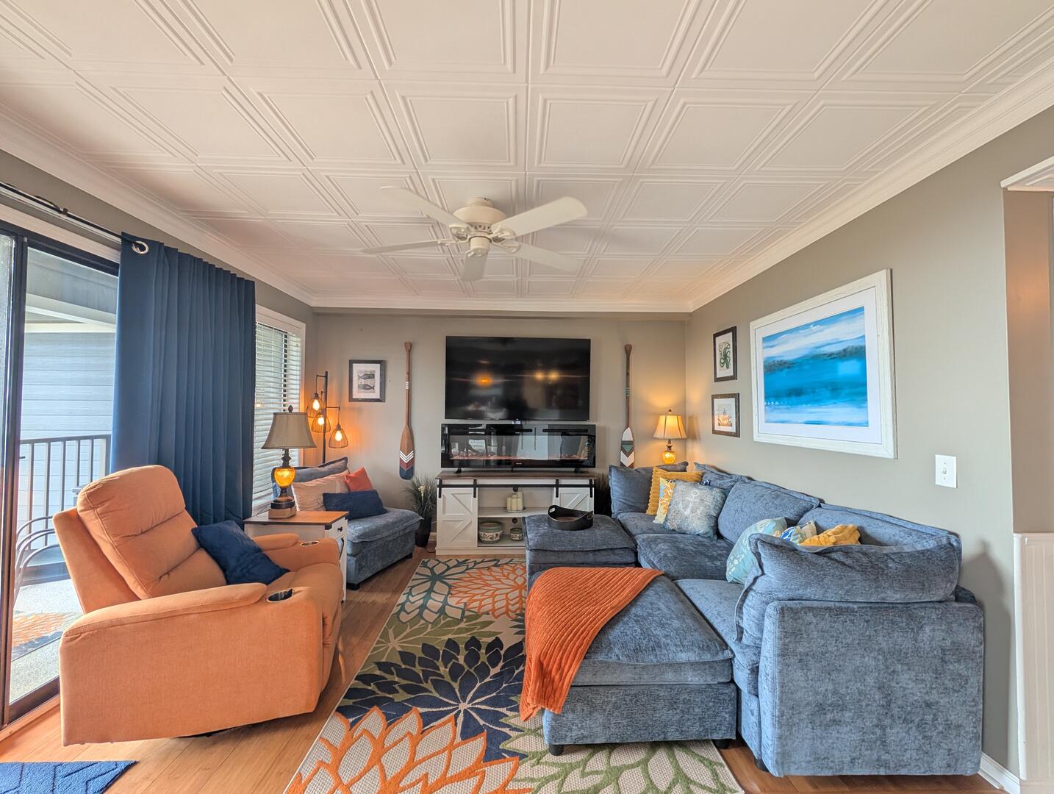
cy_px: 397
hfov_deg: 110.5
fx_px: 366
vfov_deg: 94.7
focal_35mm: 12
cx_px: 527
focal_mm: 2.02
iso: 77
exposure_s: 1/129
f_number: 1.7
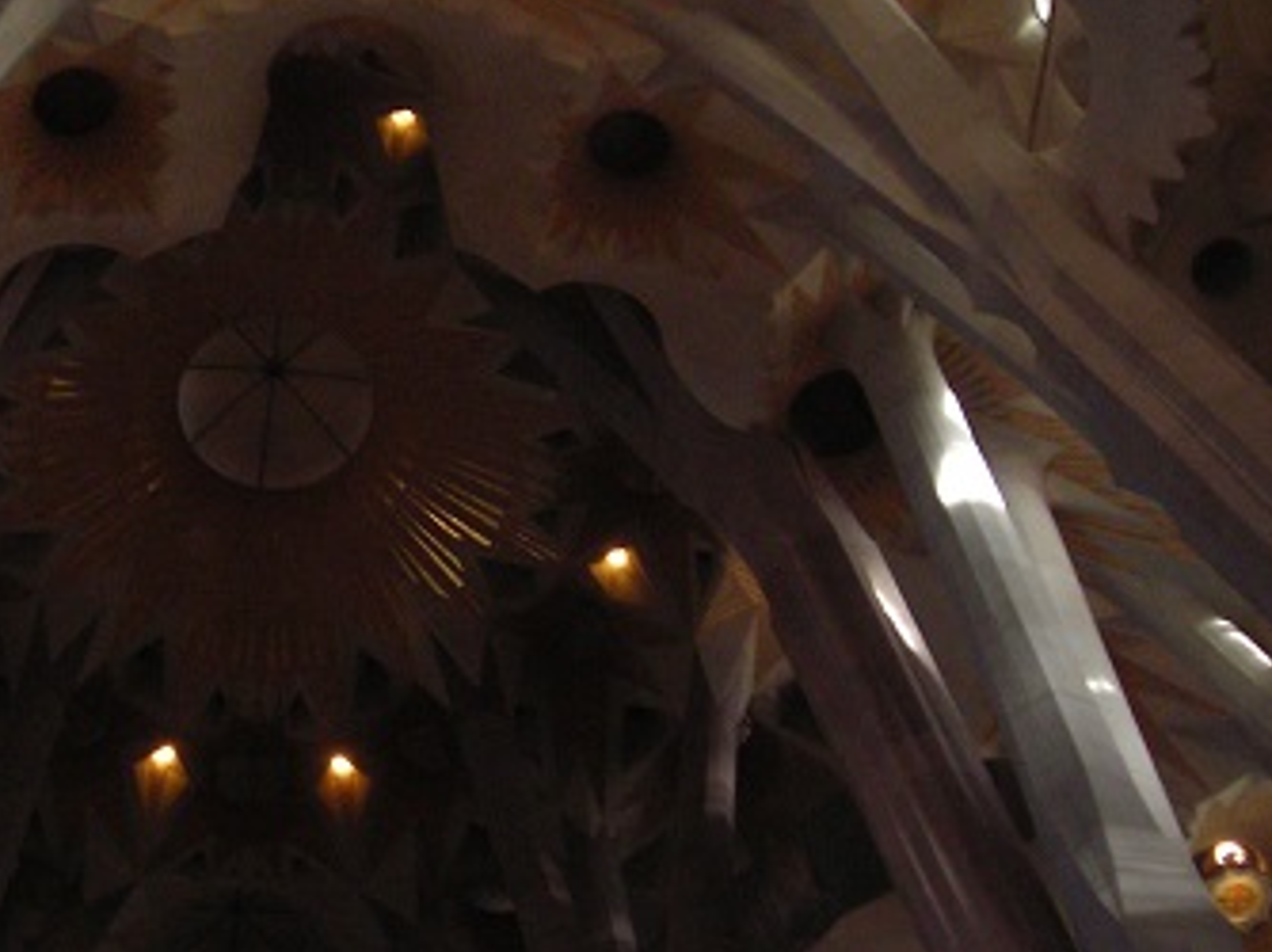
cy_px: 586
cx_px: 358
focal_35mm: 82
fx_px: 3011
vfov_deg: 17.9
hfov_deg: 23.7
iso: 200
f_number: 3.2
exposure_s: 1/60.1
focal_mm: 6.3
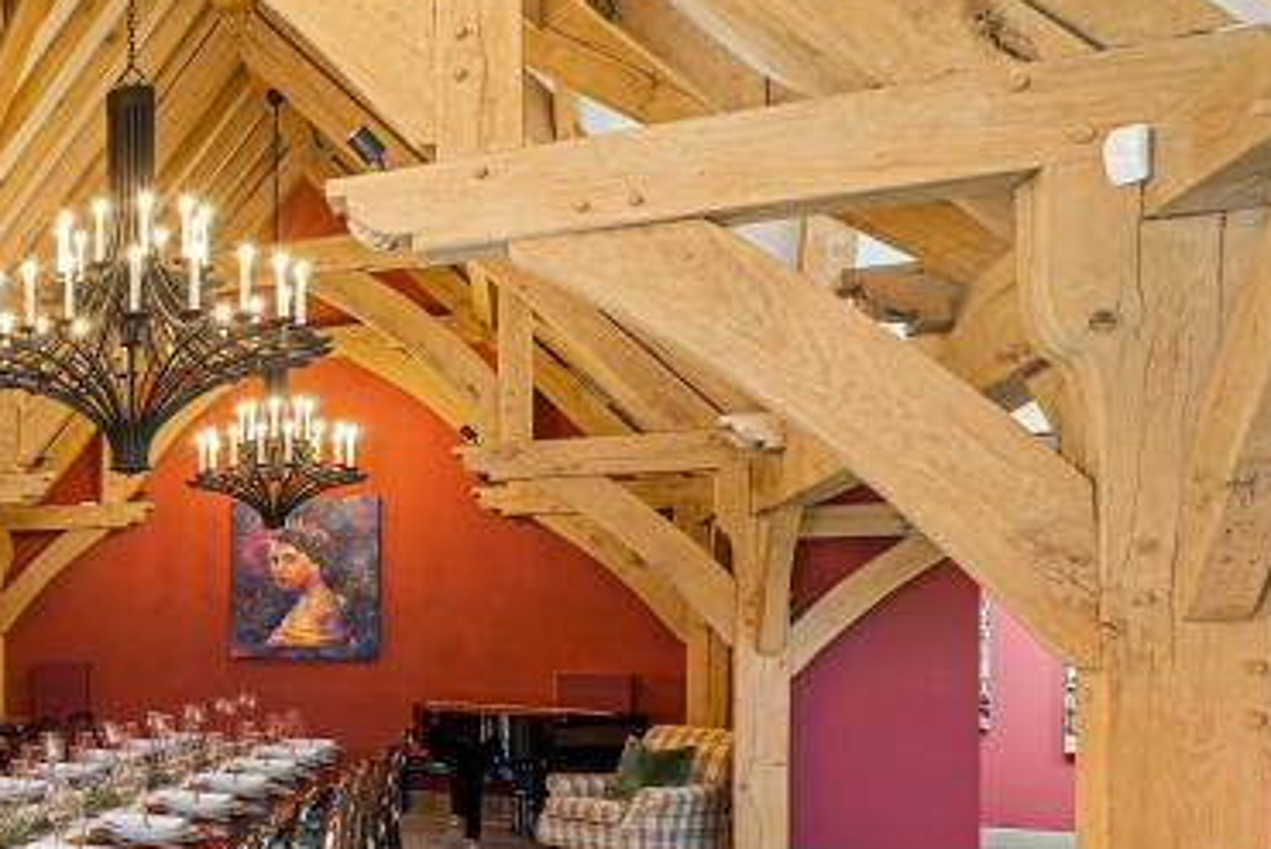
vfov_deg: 36.1
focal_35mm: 36
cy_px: 634
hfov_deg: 37.4
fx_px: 1271
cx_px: -313
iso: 500
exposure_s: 1/8
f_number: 8
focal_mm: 13
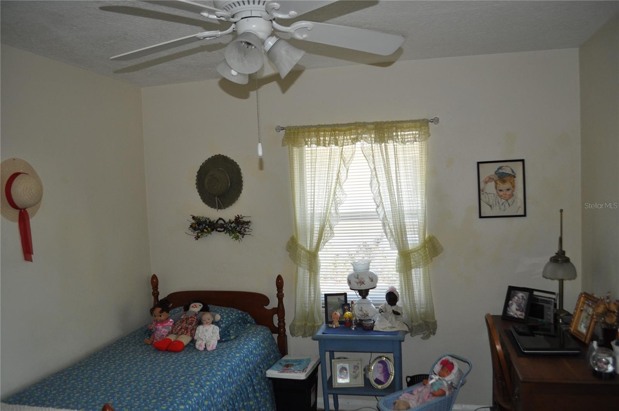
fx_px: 464
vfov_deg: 47.8
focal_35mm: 27
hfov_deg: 67.5
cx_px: 310
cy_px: 206
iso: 450
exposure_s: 1/125
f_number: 3.5
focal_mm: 18
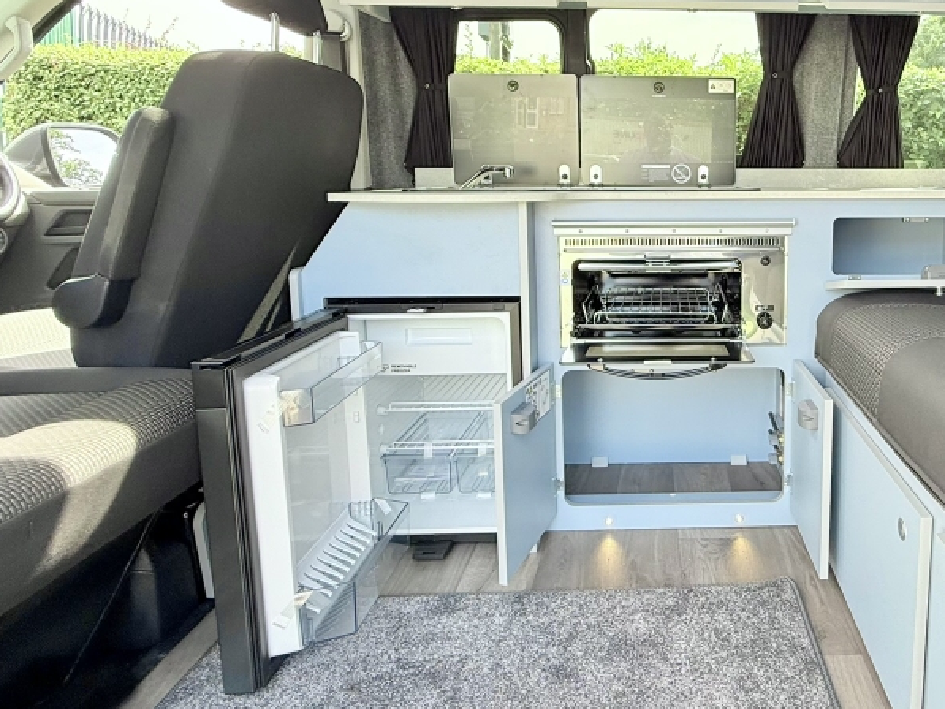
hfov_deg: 67.8
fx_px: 655
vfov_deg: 56.0
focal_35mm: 24
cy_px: 253
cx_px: 687
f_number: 2.2
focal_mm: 2.22
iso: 64
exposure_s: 1/154
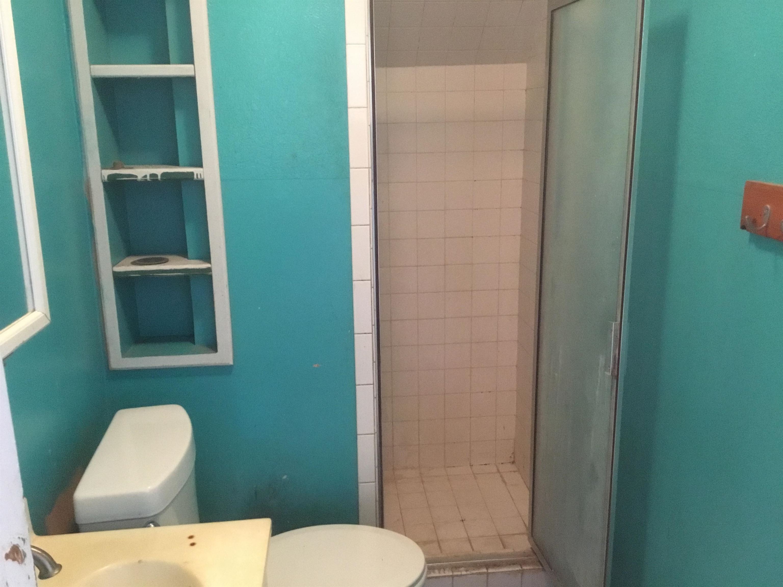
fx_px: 701
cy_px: 294
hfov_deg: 58.4
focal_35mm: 31
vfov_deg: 45.4
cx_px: 392
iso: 320
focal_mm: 3.3
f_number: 2.4
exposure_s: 1/15
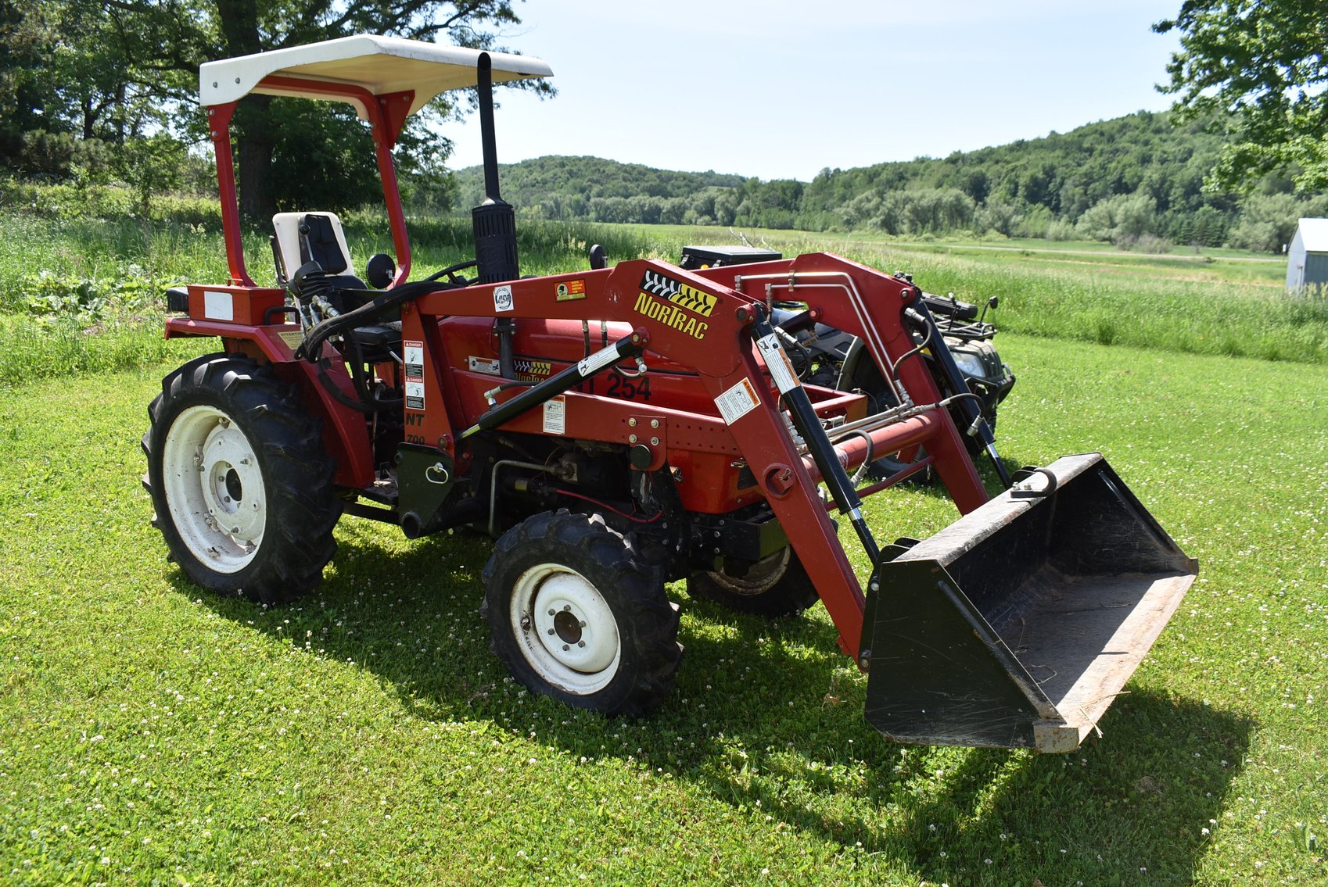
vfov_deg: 43.7
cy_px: 444
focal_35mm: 30
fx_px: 1107
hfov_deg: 61.9
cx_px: 664
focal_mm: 20
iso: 100
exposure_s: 1/200
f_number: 7.1
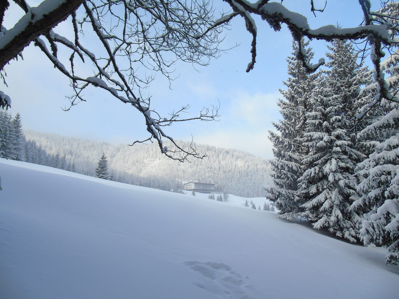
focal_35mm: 25
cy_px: 150
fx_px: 288
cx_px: 200
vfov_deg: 54.9
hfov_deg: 69.4
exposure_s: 1/400
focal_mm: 4.4
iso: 80
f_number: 3.4
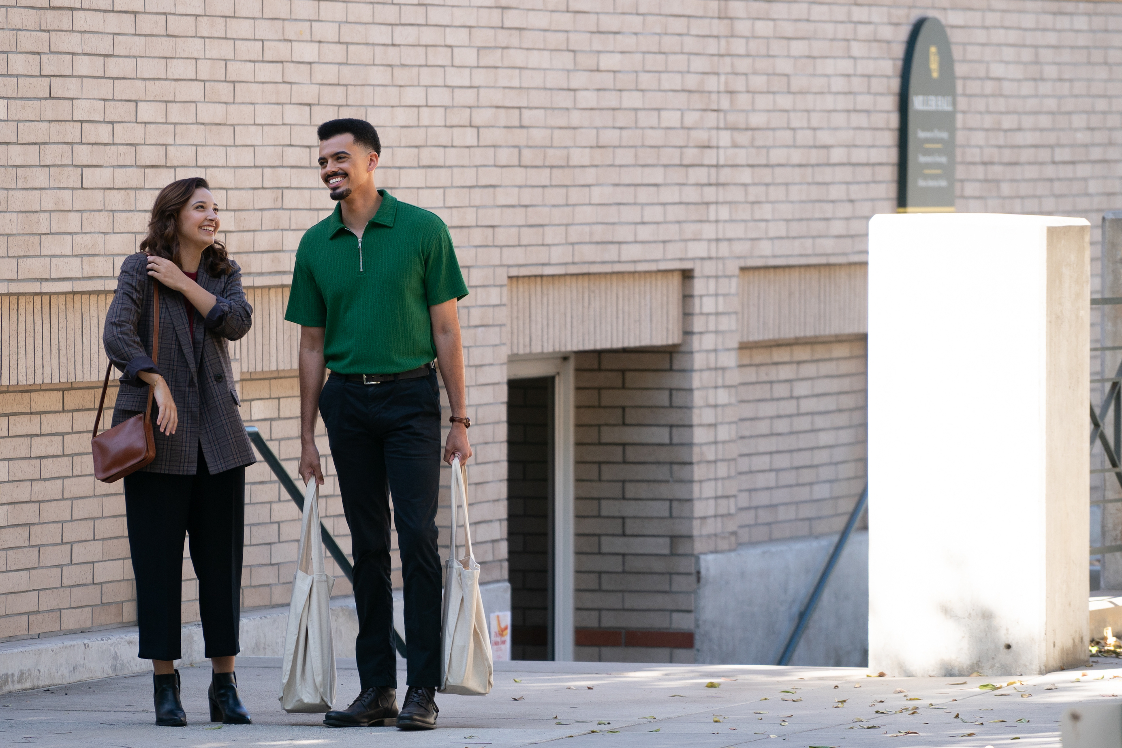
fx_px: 10128
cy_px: 383
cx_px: 530
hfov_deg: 6.3
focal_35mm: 325
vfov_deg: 4.2
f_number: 4
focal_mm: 200
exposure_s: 1/320
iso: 200
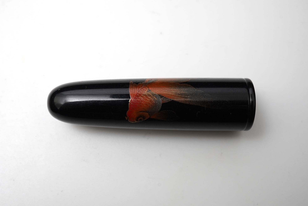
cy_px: 103
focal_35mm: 45
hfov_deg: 43.6
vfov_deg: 29.9
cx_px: 154
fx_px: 385
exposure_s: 1/125
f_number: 18
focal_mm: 30
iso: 400
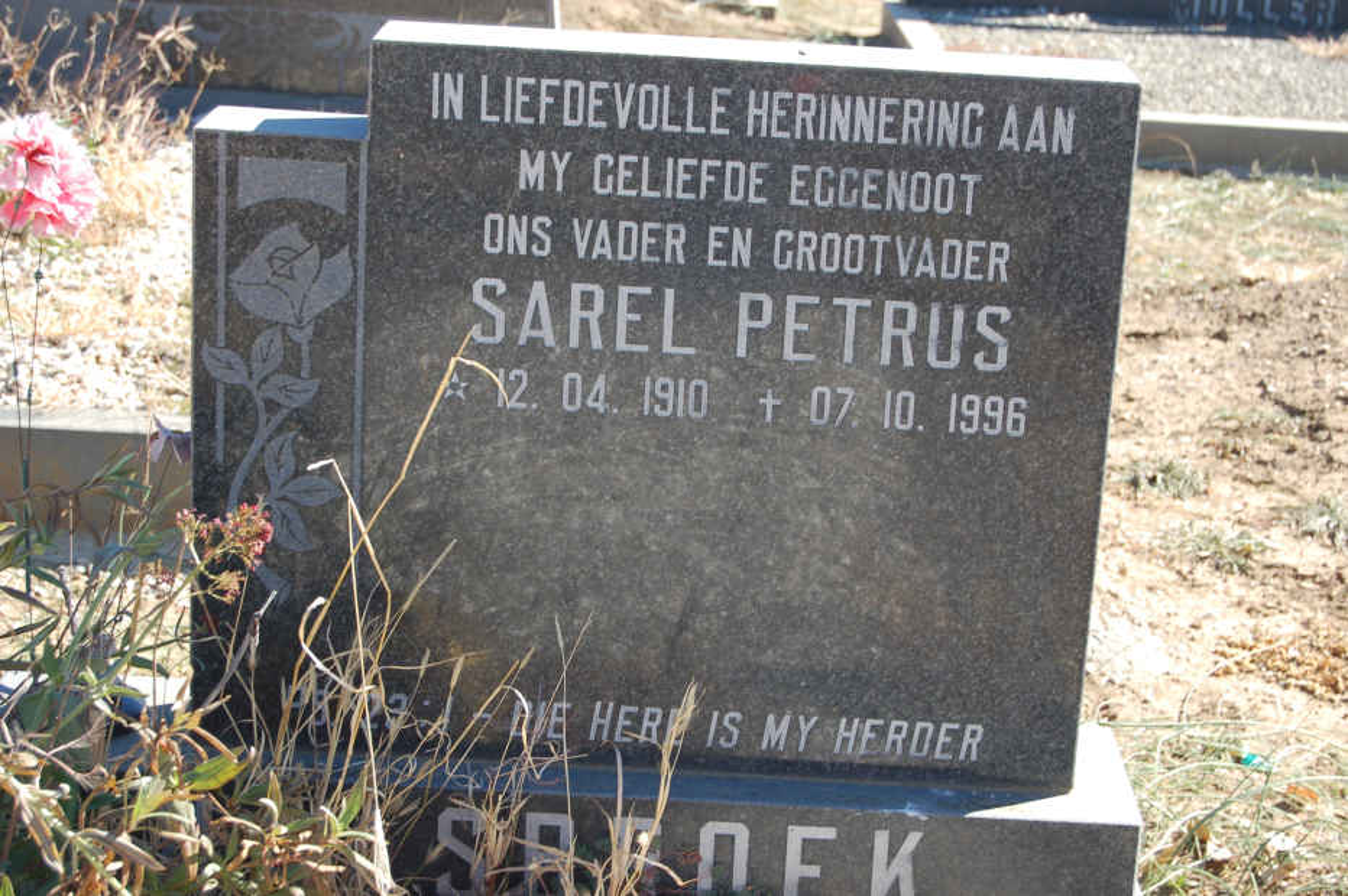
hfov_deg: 28.1
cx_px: 674
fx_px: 2694
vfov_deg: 18.9
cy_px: 448
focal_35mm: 72
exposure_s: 1/125
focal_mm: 48
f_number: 6.3
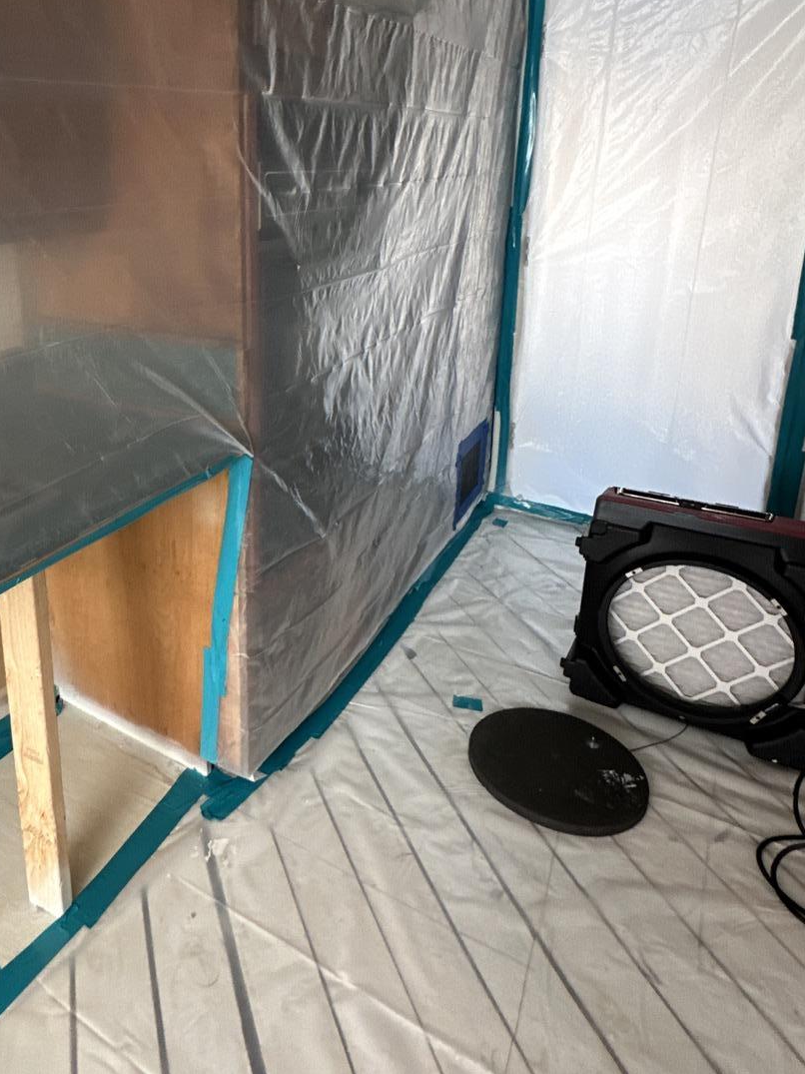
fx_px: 775
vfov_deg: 68.1
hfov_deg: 51.1
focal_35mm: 25
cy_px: 389
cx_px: 150
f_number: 2.2
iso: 320
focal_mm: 2.22
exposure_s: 1/65
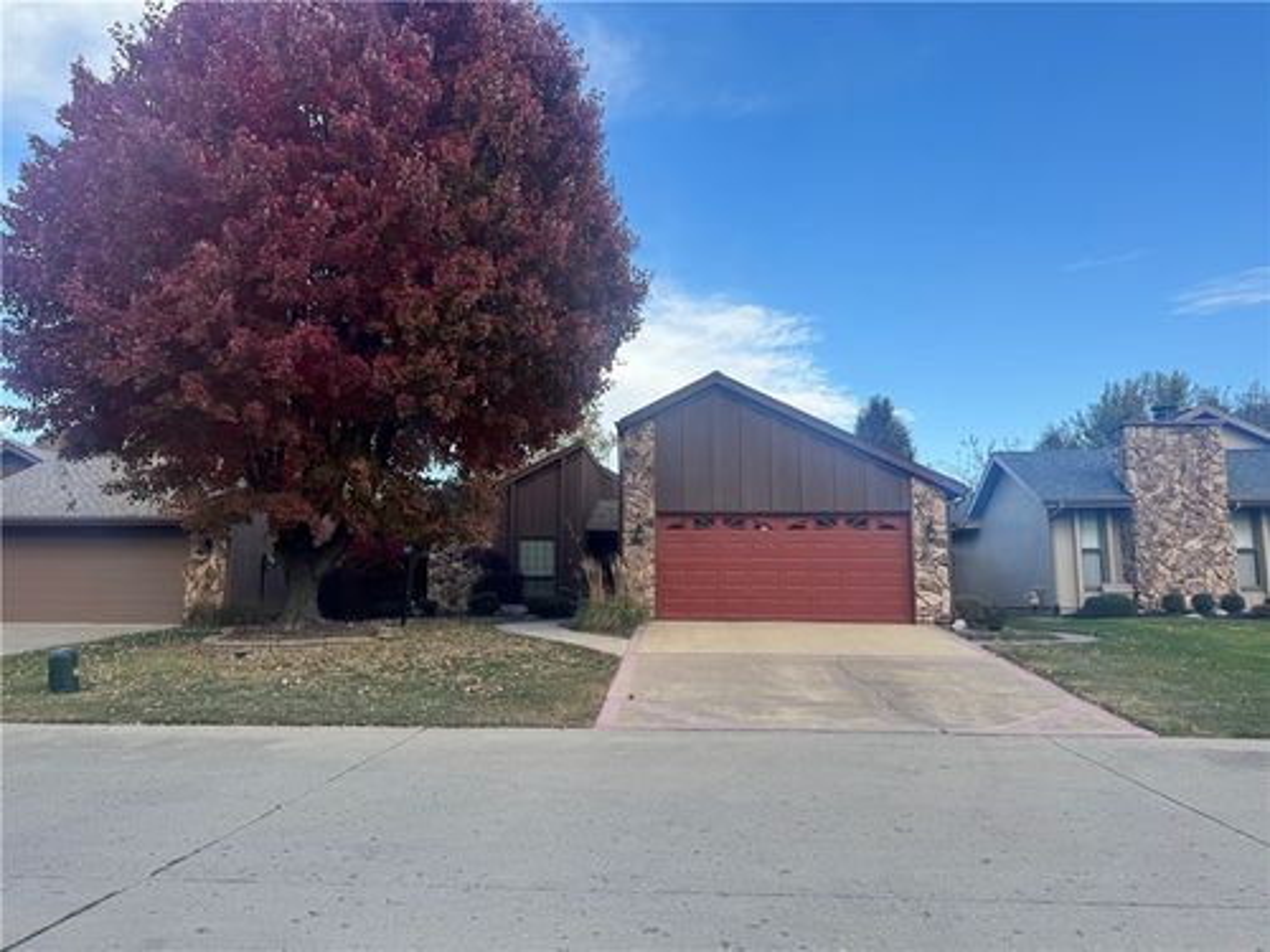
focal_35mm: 24
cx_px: 635
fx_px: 881
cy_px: 476
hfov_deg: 71.6
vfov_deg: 56.8
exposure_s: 1/1456
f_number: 1.78
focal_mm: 6.76
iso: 80
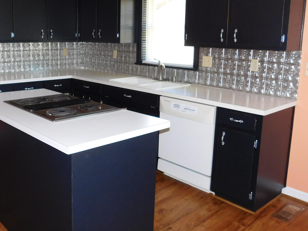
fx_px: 329
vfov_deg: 38.4
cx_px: 105
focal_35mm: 37
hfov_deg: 49.3
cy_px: 84
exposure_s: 1/30
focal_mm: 4
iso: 200
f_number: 3
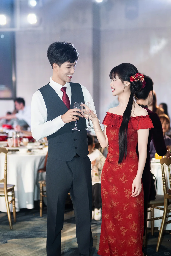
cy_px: 128
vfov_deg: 27.0
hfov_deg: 18.2
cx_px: 86
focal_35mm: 75
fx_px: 534
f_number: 1.4
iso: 125
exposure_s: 1/200
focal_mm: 50
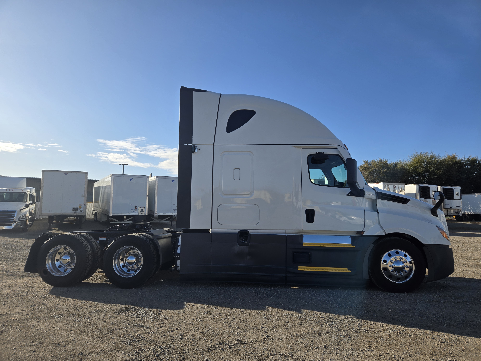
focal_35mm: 23
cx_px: 240
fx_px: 320
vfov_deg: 58.9
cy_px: 180
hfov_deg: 73.9
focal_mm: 5.4
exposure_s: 1/1672
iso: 25
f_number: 1.8
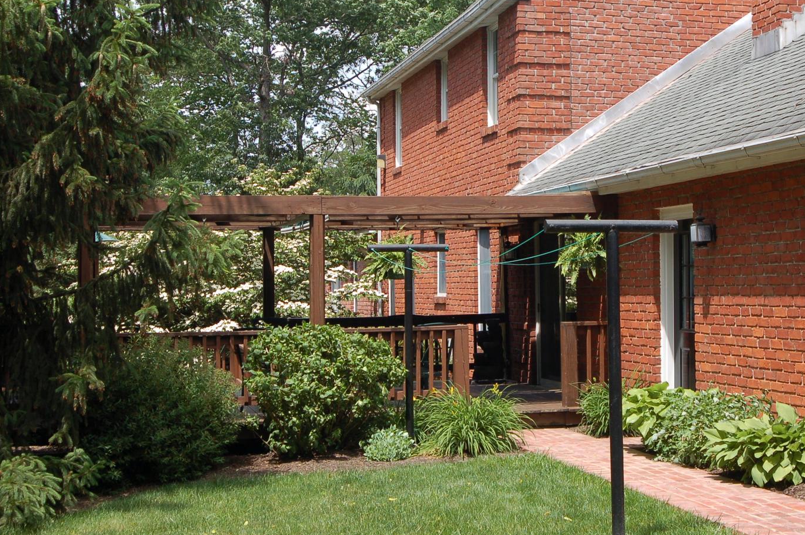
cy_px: 188
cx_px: 537
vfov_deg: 21.5
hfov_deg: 31.7
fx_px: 1407
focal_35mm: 63
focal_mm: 28
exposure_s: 1/250
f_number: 8
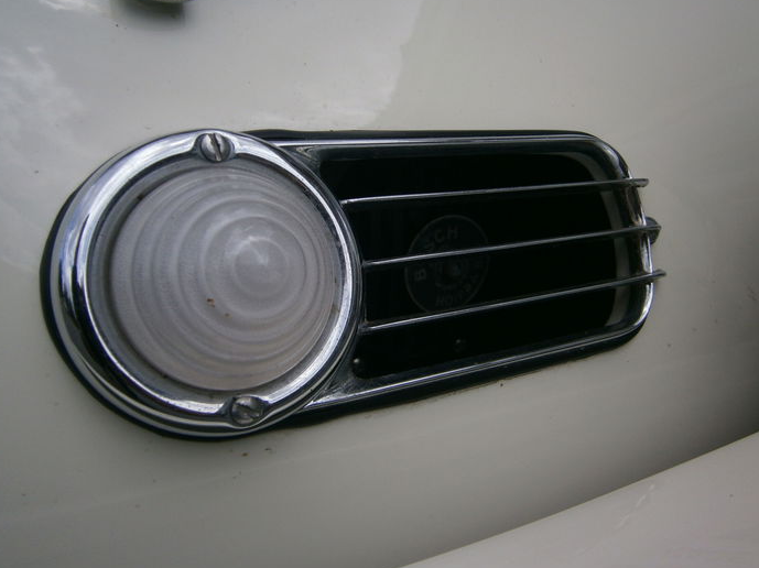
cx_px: 409
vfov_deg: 48.2
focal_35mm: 29
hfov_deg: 61.6
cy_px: 274
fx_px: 636
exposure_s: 1/320
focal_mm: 4.7
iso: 80
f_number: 8
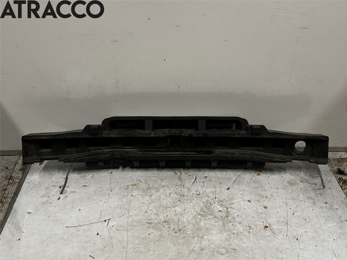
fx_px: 481
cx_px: 174
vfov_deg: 30.3
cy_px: 130
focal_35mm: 48
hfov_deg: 39.7
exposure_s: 1/50
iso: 100
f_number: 1.78
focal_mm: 6.86
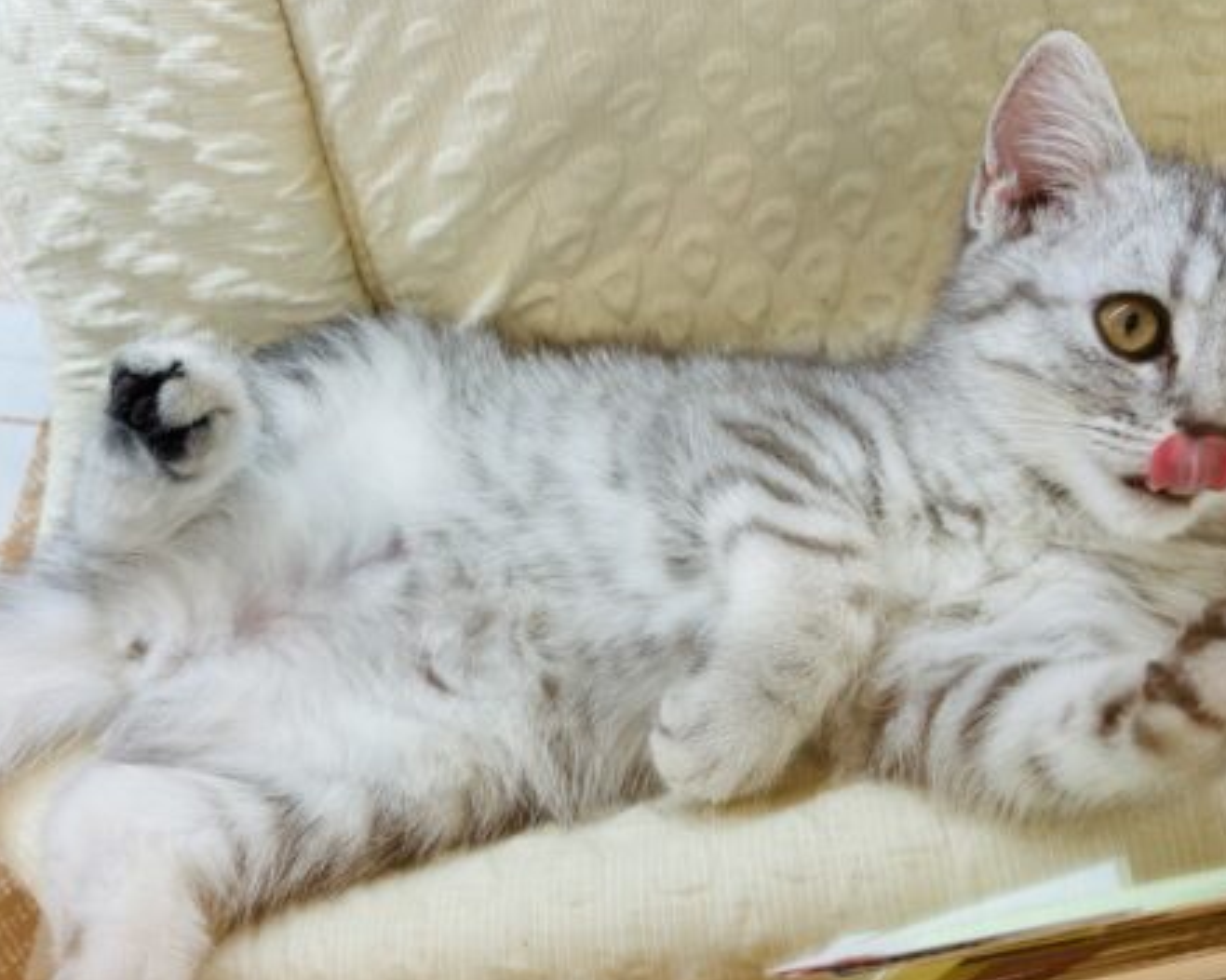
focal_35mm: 37
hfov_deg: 49.1
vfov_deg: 40.0
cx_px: 617
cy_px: 567
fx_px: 1342
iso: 64
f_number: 1.6
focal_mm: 5.96
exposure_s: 1/100
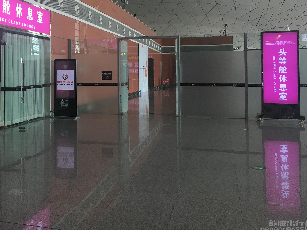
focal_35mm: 42
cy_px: 67
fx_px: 372
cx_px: 95
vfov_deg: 33.9
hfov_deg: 43.9
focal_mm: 4.15
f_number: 2.2
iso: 32
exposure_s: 1/33
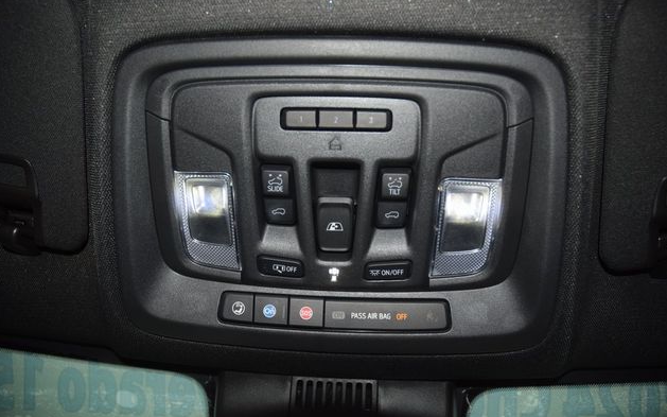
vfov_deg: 44.5
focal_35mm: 28
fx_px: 509
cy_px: 205
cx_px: 335
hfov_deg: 66.5
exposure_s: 1/60
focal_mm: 18
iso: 500
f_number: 3.5
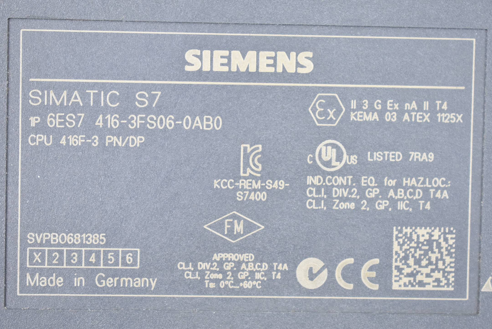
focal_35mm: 72
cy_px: 164
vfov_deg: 19.0
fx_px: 985
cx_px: 246
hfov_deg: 28.1
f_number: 5.3
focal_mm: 48
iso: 1800
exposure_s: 1/80
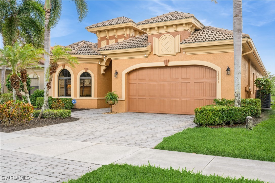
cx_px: 138
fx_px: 252
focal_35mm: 33
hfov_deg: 57.2
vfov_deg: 40.0
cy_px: 92
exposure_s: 1/100
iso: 200
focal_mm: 33
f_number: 8
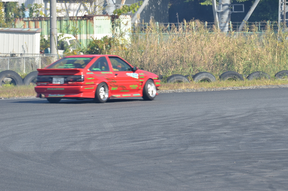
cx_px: 144
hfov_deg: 5.5
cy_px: 96
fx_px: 2993
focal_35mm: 375
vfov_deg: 3.6
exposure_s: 1/250
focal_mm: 250
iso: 200
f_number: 10
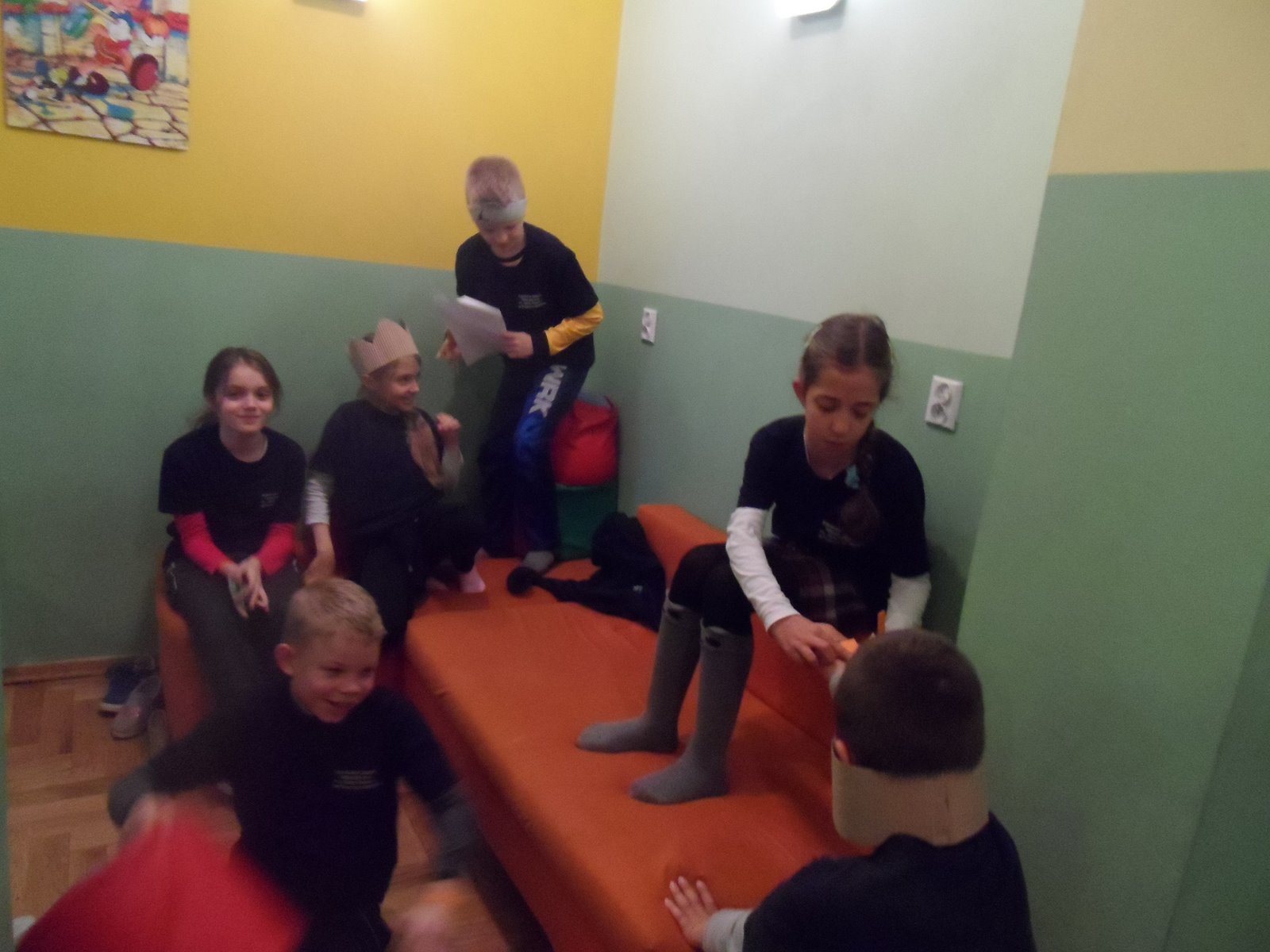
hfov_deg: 71.6
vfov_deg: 56.8
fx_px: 881
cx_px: 635
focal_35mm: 24
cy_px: 476
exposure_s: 1/30
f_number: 3.2
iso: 800
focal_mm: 4
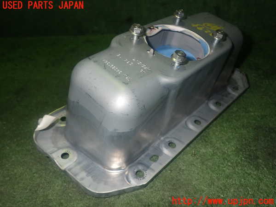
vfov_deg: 44.2
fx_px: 255
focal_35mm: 32
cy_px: 104
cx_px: 138
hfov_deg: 56.8
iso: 250
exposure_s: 1/30
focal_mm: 5.79
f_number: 7.1
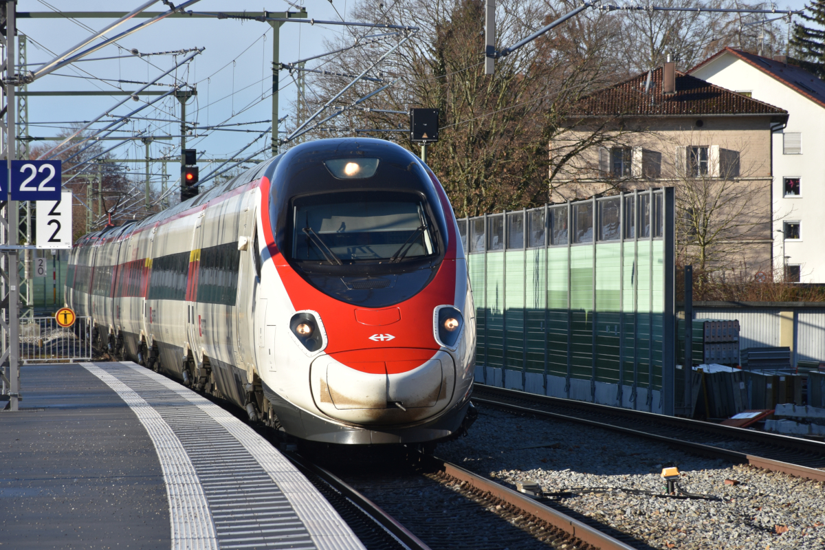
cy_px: 275
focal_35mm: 210
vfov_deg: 6.5
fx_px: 4812
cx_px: 412
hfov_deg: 9.8
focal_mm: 140
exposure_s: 1/250
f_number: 8
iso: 100
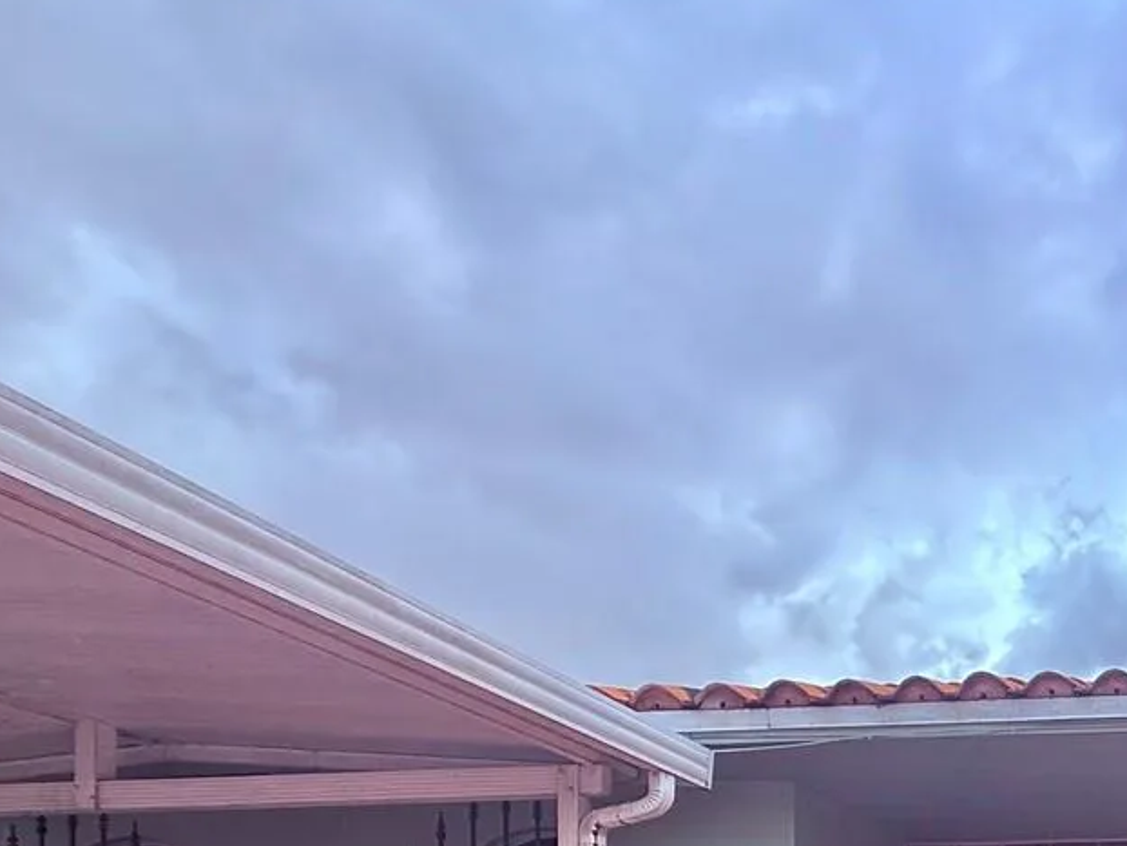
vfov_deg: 32.9
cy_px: 1004
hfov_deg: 41.3
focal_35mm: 36
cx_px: 1230
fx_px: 1173
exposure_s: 1/421
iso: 64
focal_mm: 2.22
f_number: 2.2
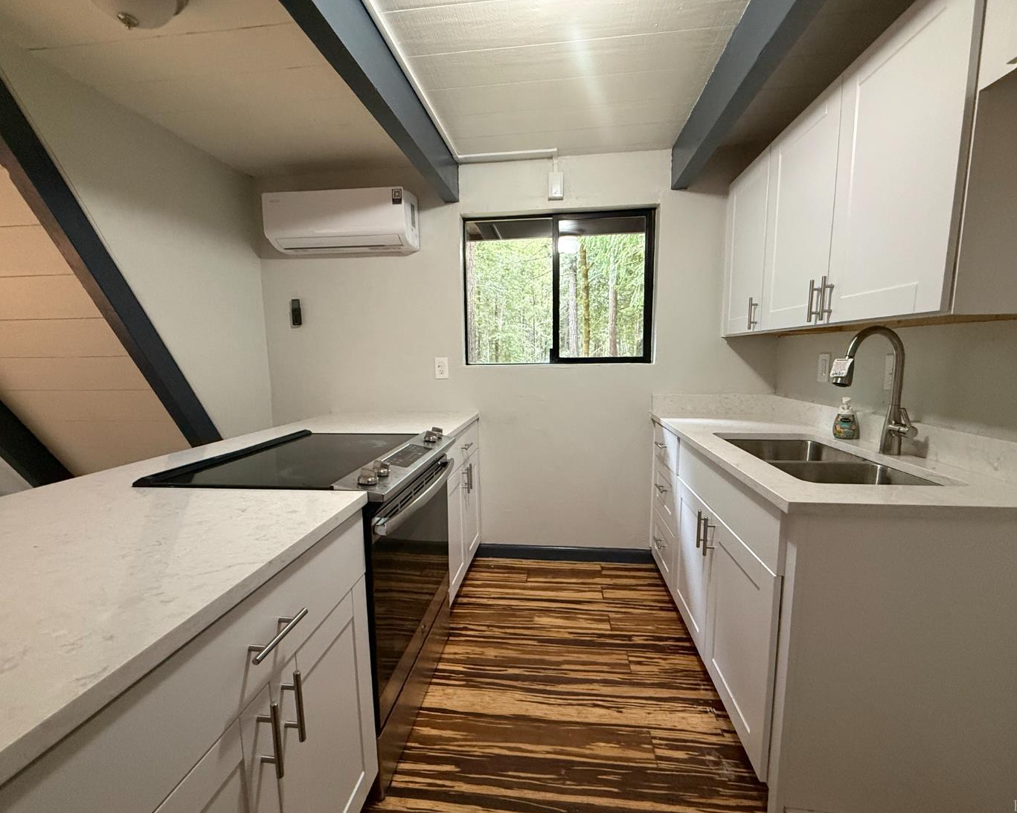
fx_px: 451
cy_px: 414
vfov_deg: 84.0
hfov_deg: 96.8
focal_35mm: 15
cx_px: 516
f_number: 2.2
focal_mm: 2.22
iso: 500
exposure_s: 1/60
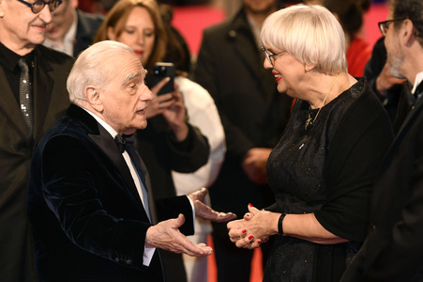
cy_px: 141
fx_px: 2055
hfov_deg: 11.8
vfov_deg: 7.8
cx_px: 212
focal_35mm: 175
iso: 1250
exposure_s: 1/200
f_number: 3.5
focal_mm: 175
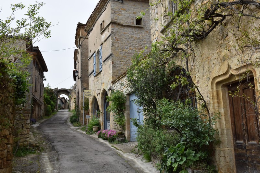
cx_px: 130
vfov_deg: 34.2
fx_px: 282
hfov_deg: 49.6
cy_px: 86
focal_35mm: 39
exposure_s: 1/320
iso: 200
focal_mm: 26
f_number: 9
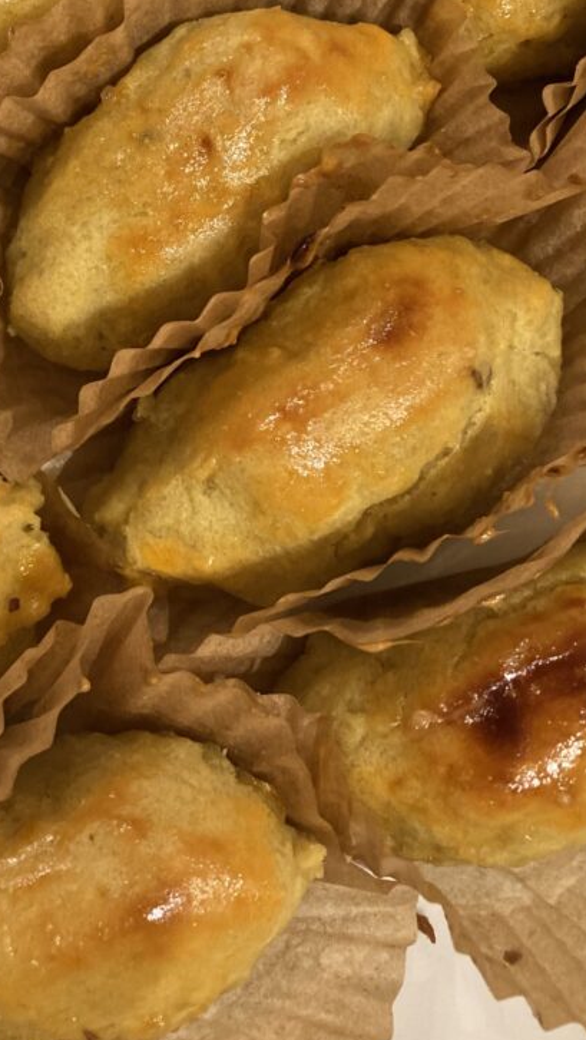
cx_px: 189
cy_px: 340
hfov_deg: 27.6
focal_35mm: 43
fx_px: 1186
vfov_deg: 46.5
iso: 400
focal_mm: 3.99
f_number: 1.8
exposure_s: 1/40
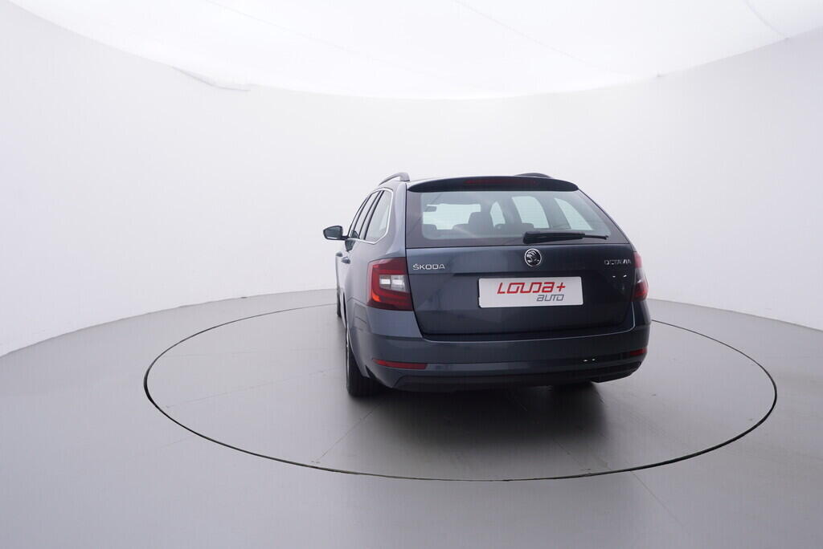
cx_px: 412
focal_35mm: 22
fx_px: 515
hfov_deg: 77.3
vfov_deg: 56.2
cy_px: 274
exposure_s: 1/80
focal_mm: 15
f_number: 5
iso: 200
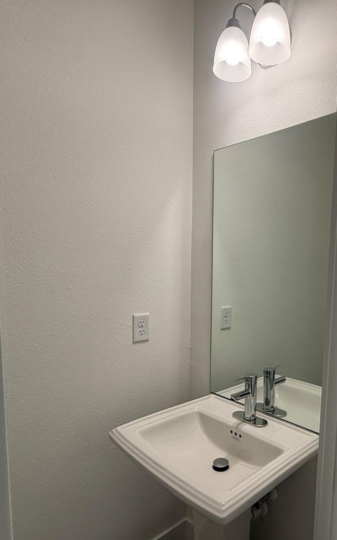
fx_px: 338
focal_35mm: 23
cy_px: 306
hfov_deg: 50.8
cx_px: 253
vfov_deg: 76.8
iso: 80
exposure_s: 1/120
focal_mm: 2.22
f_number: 2.2
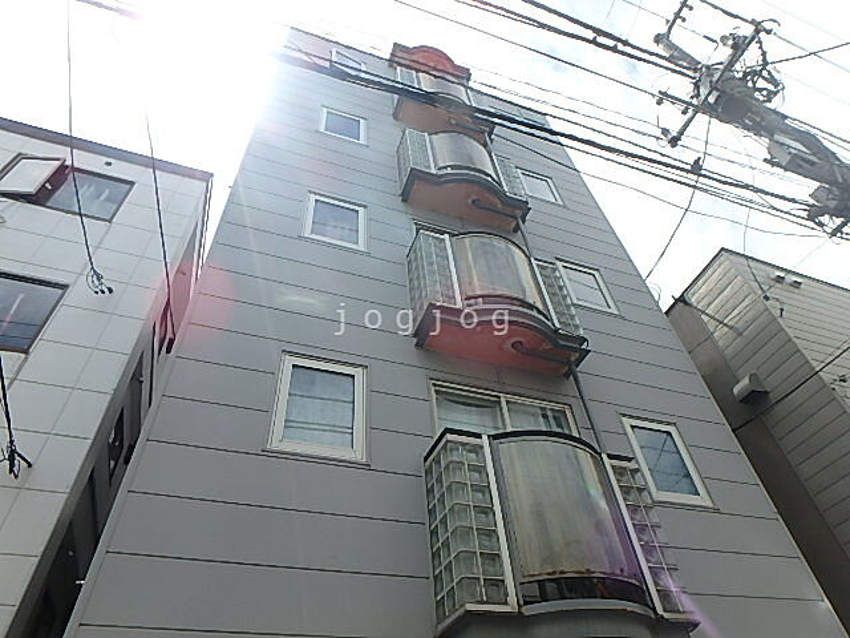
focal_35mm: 21
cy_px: 319
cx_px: 425
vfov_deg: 63.4
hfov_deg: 79.0
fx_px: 516
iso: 125
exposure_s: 1/500
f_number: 6
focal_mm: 3.7
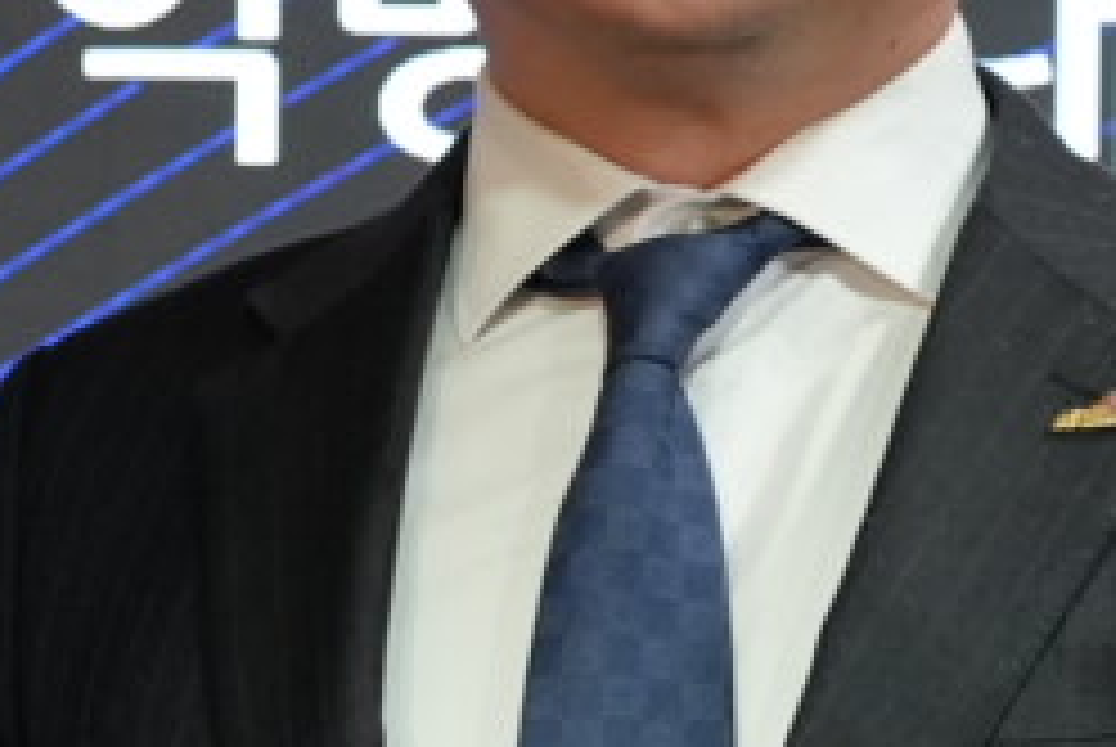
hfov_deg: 8.3
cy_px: 1026
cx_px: -626
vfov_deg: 5.7
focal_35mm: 241
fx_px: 7480
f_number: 4
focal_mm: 37
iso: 2000
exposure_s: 1/160
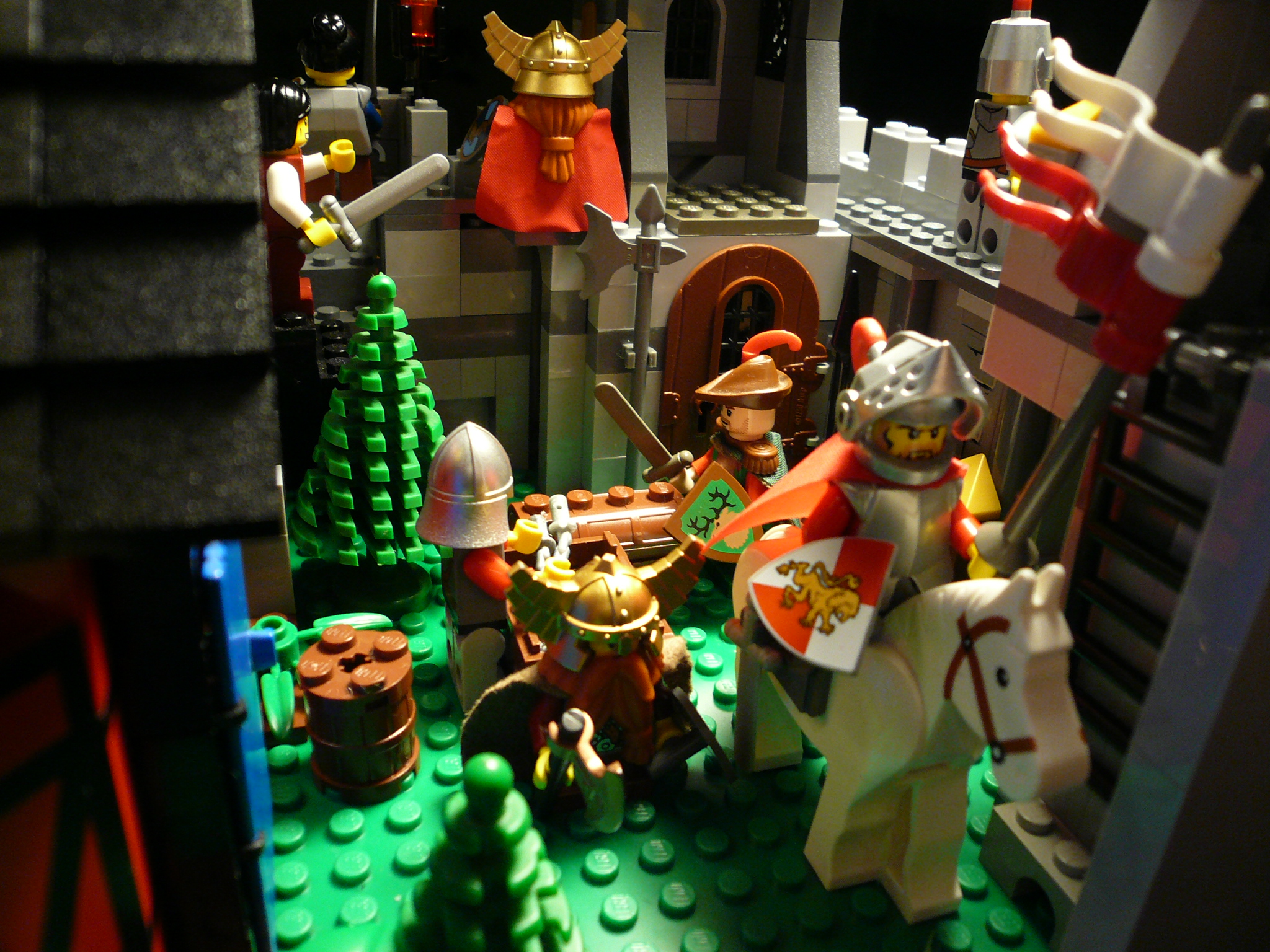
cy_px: 476
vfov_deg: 49.7
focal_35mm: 28
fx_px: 1027
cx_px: 635
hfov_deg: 63.4
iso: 160
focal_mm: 4.6
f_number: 2.8
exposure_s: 1/15
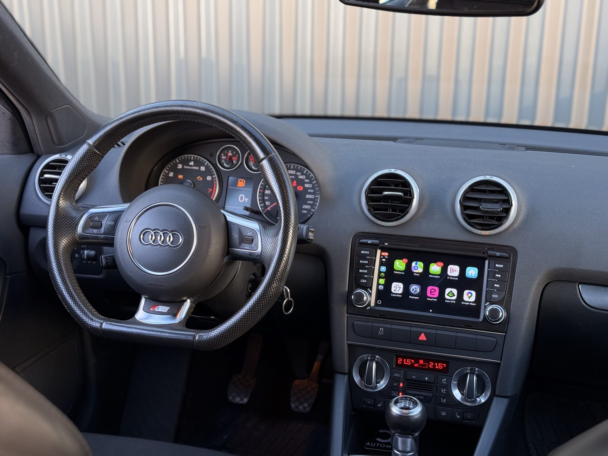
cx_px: 304
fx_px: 843
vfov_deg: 30.3
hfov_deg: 39.7
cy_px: 228
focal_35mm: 48
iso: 100
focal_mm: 6.76
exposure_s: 1/101
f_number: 1.78
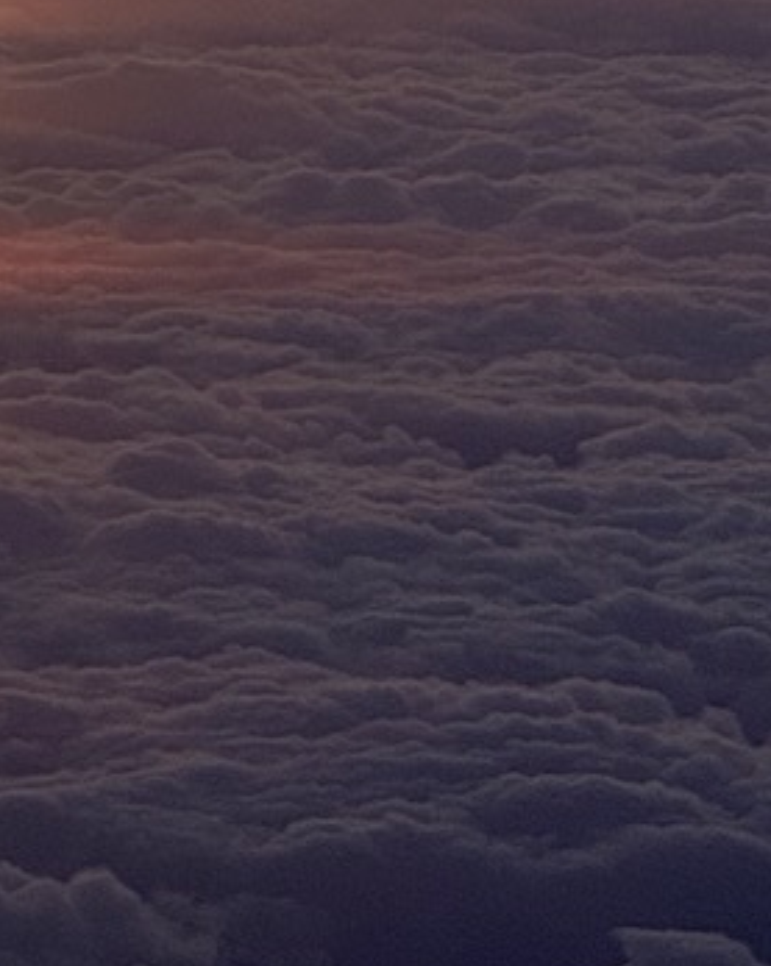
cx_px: -434
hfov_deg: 3.0
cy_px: -238
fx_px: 14480
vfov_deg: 3.8
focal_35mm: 507
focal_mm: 15.66
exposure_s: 1/743
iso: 50
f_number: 2.8
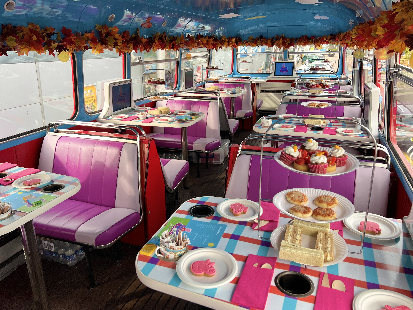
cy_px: 151
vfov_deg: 51.3
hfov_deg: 65.3
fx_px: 322
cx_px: 199
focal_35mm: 27
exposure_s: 1/383
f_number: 1.5
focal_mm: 5.7
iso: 50
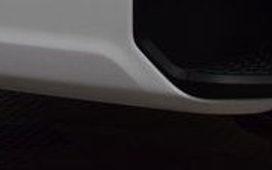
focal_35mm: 160
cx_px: -69
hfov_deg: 12.7
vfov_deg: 7.9
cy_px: -151
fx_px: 1184
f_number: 8
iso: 1400
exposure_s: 1/60
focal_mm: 29
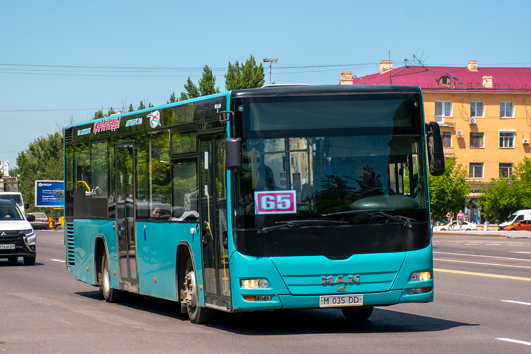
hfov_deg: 22.6
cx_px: 266
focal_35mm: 90
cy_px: 177
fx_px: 1327
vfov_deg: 15.2
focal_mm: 60
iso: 100
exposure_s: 1/800
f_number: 5
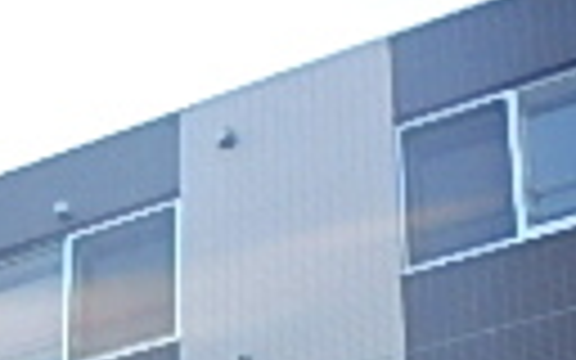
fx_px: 1742
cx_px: 54
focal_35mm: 111
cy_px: 819
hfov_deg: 18.5
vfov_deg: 10.4
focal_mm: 3.7
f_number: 3.5
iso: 125
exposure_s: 1/1000
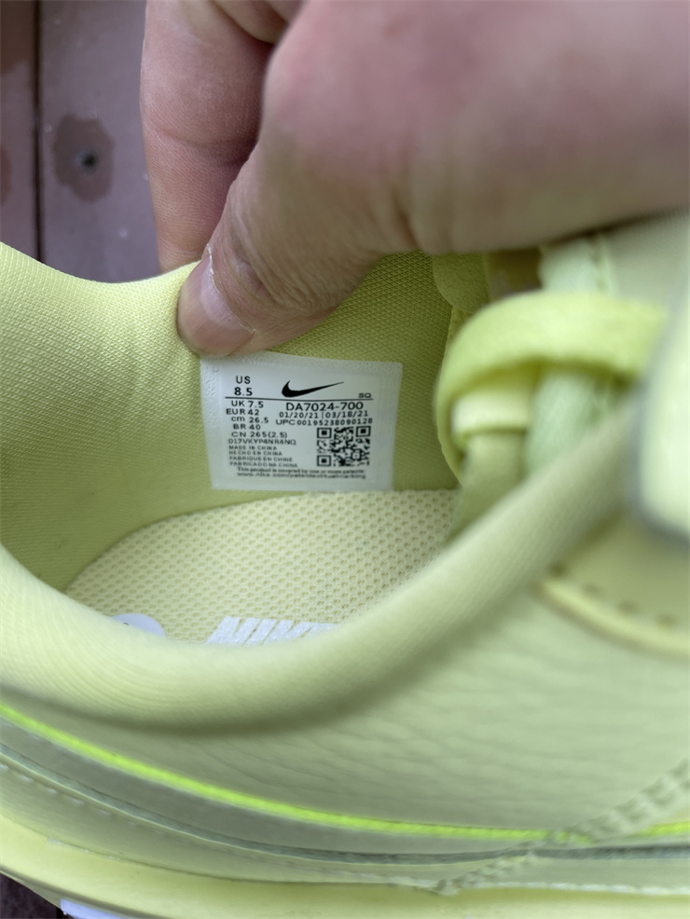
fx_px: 691
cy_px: 460
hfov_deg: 53.1
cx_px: 345
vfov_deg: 67.3
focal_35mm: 26
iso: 32
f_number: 1.6
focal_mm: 5.1
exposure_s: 1/236
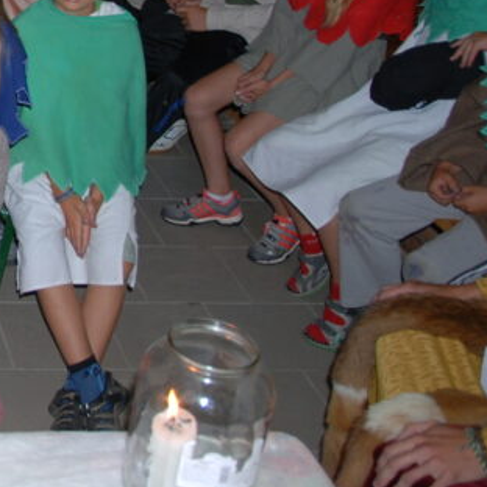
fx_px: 1066
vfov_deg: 24.4
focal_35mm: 67
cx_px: -300
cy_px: -10
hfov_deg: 20.7
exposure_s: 1/60
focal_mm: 16
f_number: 3.5
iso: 200
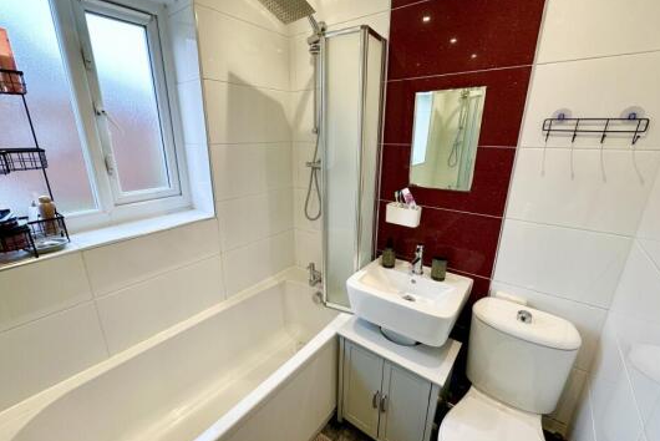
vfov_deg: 73.8
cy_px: 224
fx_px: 293
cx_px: 322
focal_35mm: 16
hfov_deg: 96.7
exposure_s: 1/100
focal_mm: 2.22
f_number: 2.2
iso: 80
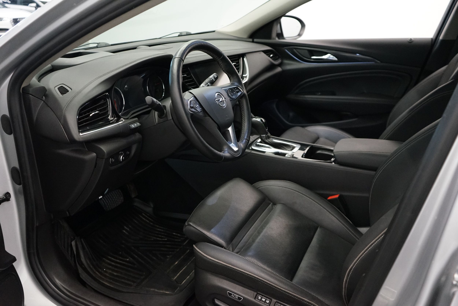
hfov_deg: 63.7
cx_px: 229
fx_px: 369
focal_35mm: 29
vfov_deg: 45.0
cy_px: 153
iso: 4000
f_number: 3.5
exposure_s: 1/160
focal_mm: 29
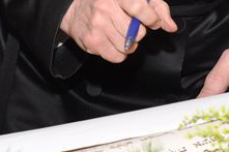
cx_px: 163
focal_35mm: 125
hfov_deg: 16.3
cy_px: -141
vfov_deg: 10.2
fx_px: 795
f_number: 5.6
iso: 320
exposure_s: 1/60
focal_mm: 18
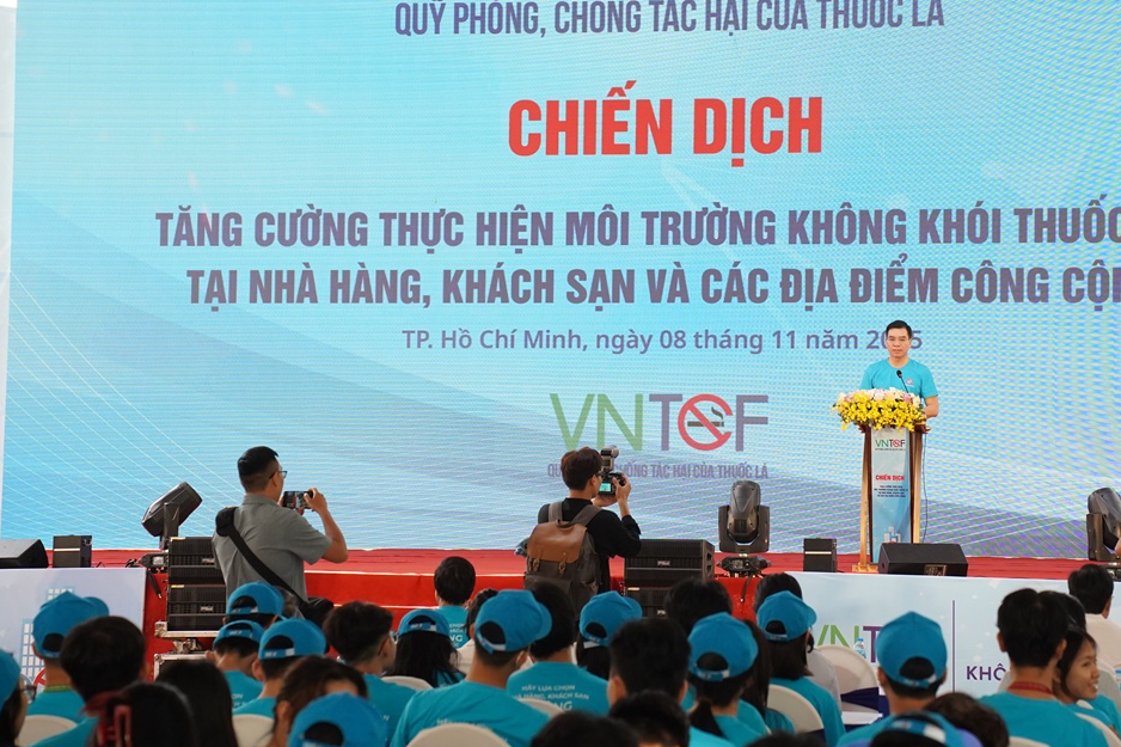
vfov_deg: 14.2
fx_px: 2989
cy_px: 311
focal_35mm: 96
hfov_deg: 21.2
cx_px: 691
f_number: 5
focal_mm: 75
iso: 2500
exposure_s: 1/800
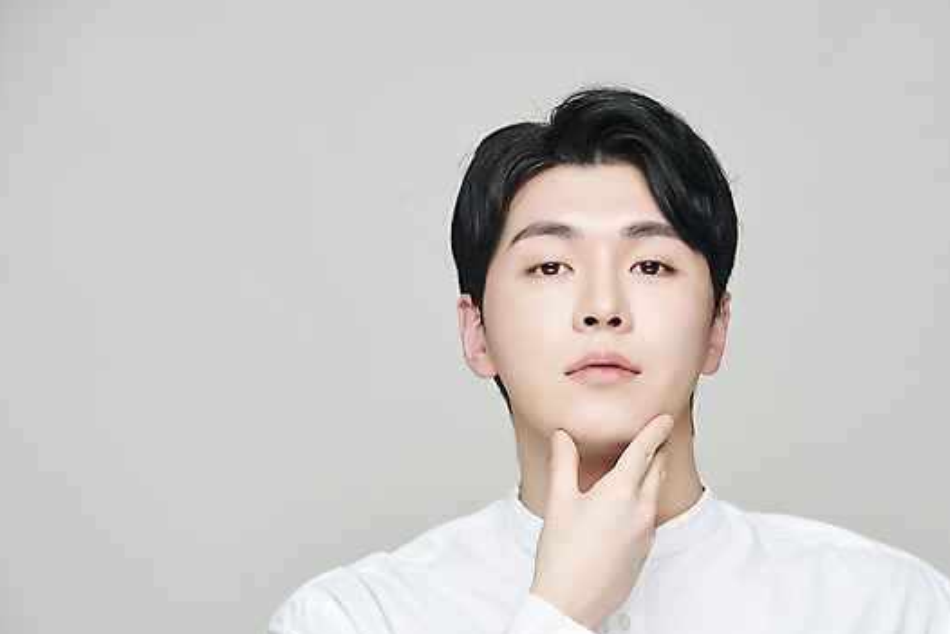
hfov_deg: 10.0
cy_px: 341
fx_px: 5411
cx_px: 507
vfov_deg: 6.7
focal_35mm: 205
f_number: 8
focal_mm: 180
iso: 64
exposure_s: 1/125
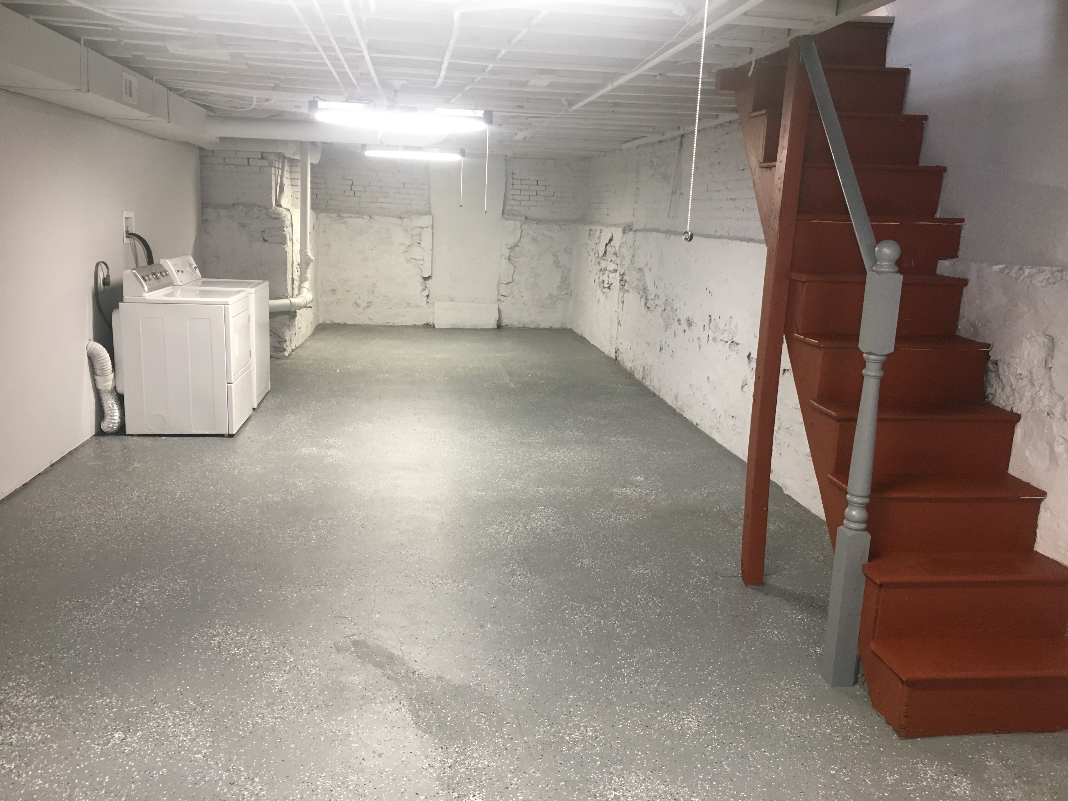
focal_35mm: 29
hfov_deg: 61.7
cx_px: 534
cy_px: 400
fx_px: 895
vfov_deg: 48.2
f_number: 2.2
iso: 100
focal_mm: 4.15
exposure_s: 1/30
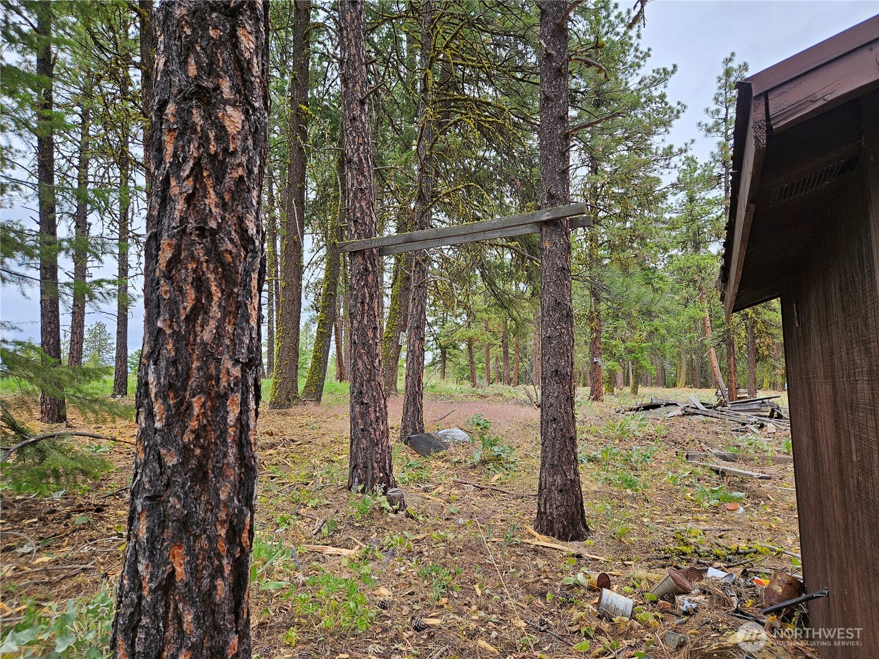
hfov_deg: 73.9
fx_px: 584
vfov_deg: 58.9
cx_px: 440
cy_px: 330
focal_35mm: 23
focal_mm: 5.4
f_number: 1.8
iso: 25
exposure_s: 1/684
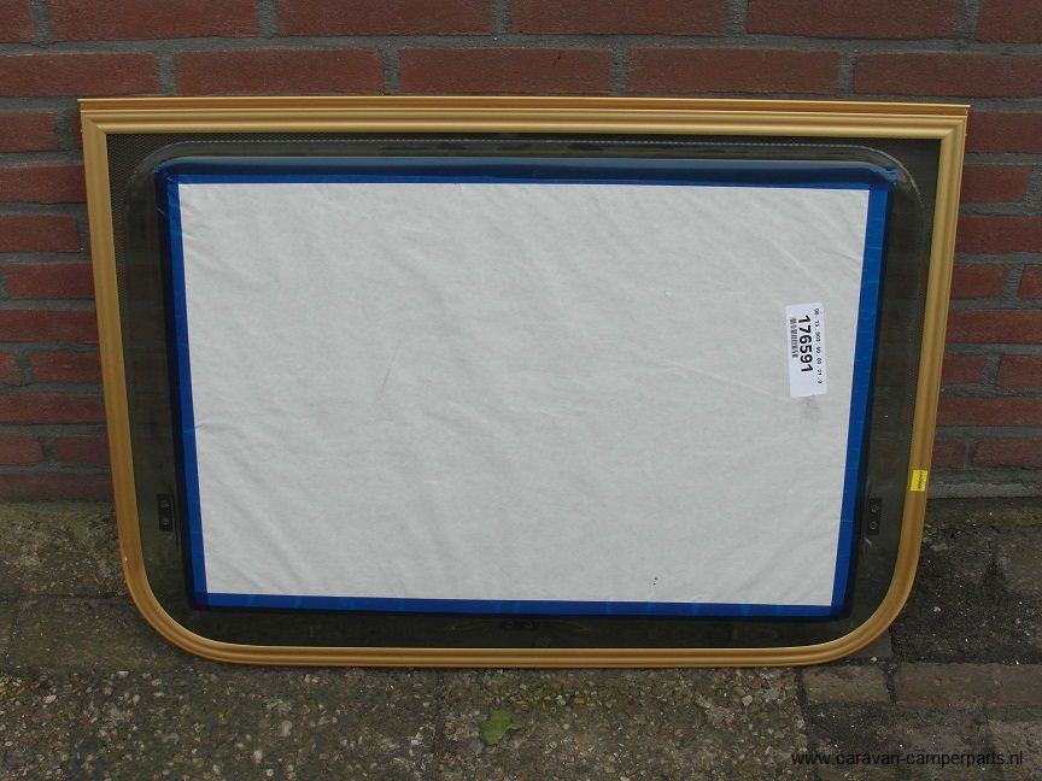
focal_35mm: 41
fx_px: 1234
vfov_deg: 35.1
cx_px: 521
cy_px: 390
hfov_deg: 45.8
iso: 80
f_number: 5.4
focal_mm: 6.8
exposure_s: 1/60
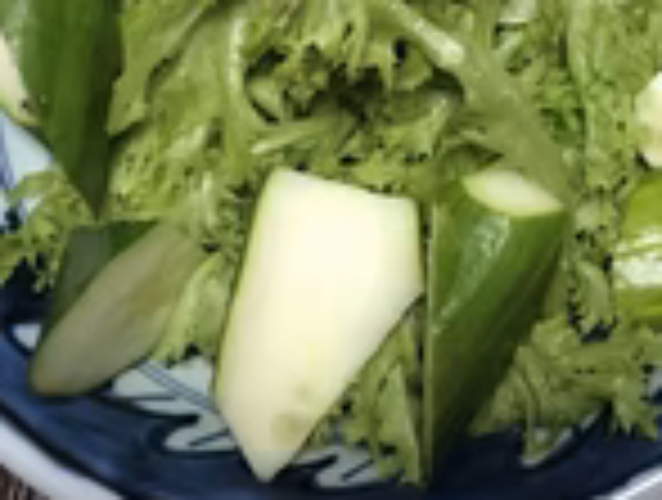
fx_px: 1457
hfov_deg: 24.4
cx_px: 667
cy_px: -135
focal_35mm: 76
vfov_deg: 18.3
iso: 80
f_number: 1.8
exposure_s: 1/17
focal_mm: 3.99
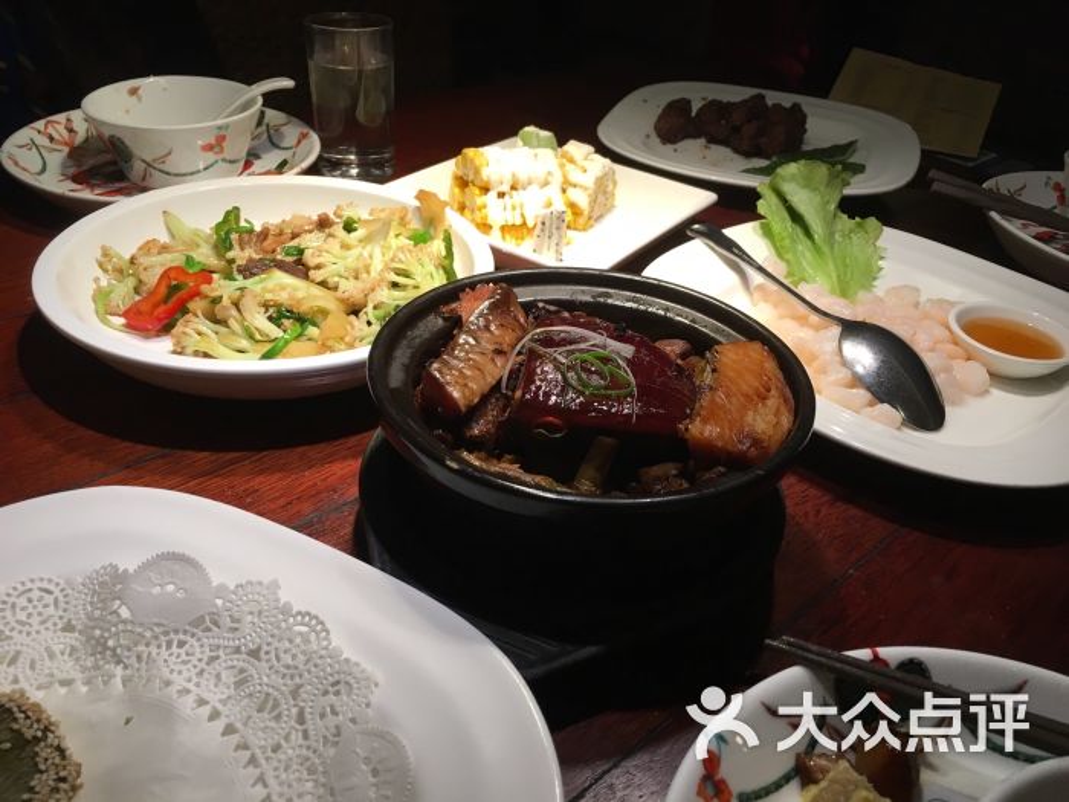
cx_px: 534
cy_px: 401
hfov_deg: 61.7
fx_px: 896
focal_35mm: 29
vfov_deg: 48.2
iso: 40
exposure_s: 1/33
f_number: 2.2
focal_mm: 4.15
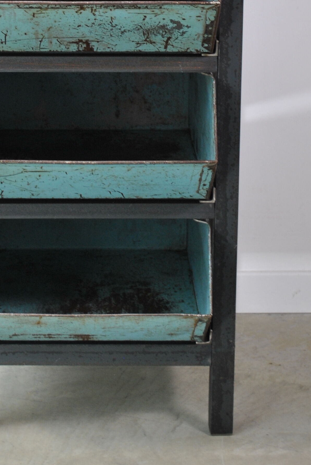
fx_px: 1344
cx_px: 84
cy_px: 56
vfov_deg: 19.3
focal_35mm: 104
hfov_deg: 13.2
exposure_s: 1/50
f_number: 4.8
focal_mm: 32
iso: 200
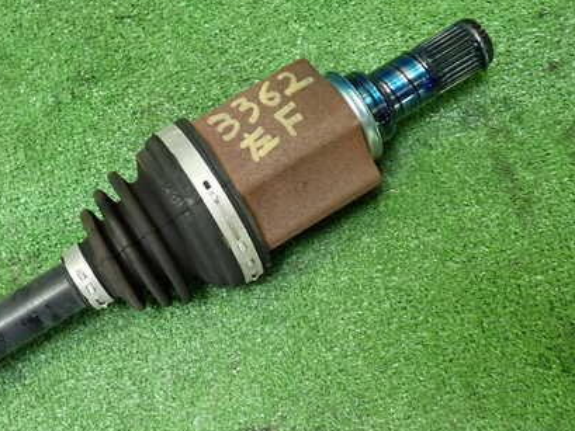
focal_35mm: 44
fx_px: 731
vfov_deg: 32.9
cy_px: 240
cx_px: 167
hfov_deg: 42.0
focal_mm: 5.4
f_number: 2.3
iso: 320
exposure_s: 1/30
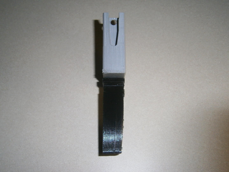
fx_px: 238
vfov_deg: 39.7
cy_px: 86
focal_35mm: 36
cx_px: 114
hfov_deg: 51.4
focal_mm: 6.4
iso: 125
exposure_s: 1/40
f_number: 3.1
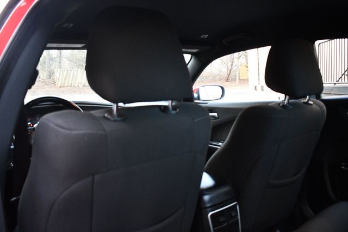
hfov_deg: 60.3
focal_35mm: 31
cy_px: 116
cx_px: 174
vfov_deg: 42.3
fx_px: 299
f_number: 3.8
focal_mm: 21
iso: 2500
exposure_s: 1/125
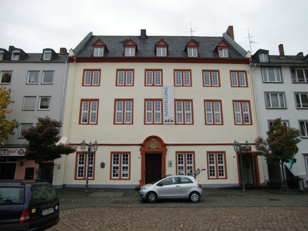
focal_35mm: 24
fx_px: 214
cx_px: 154
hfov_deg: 71.6
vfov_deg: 56.8
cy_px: 116
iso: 64
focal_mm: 4.3
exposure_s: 1/200
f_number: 3.2
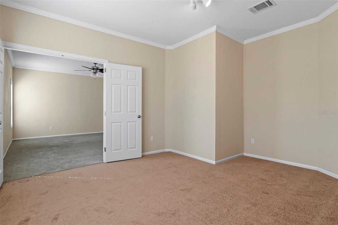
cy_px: 112
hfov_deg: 90.0
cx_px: 169
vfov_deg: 67.4
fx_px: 169
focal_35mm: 18
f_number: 8
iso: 1000
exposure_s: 1/15
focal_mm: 12
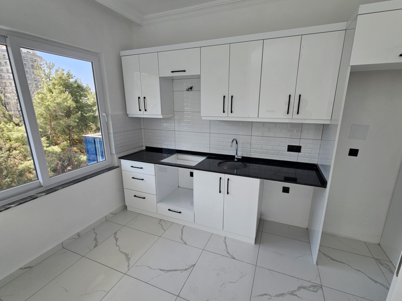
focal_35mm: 15
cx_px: 204
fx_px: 174
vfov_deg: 81.7
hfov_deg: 98.2
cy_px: 151
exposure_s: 1/232
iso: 50
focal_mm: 2.2
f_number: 2.2
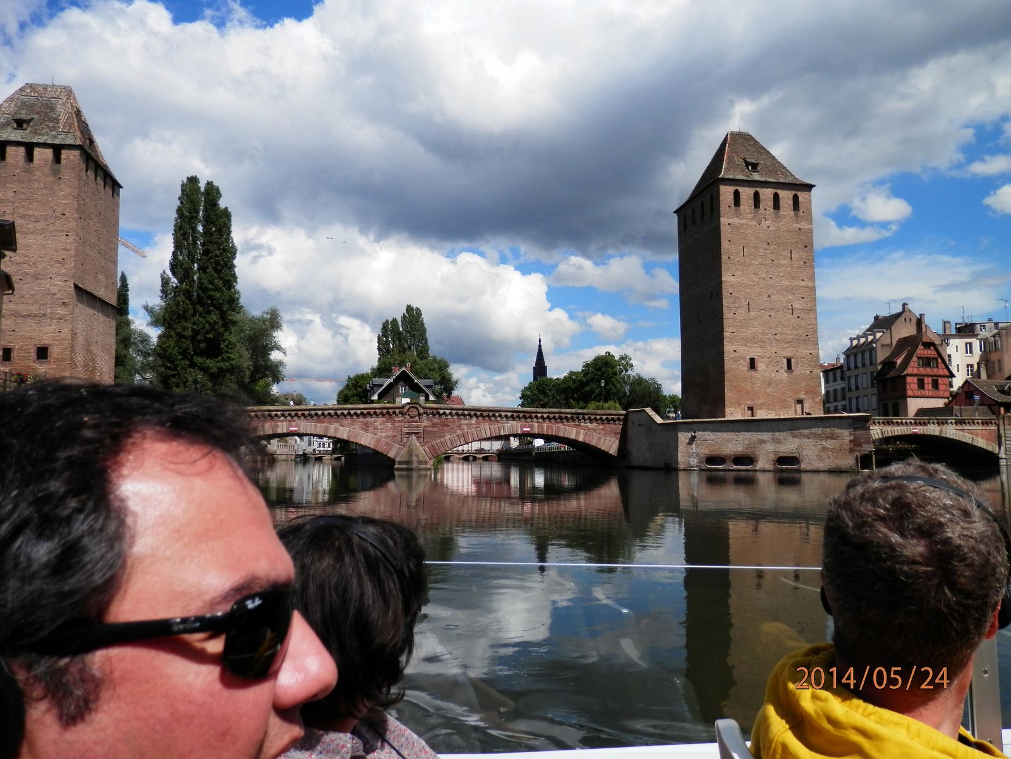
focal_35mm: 25
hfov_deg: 69.4
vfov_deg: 54.9
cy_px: 380
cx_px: 506
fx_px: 730
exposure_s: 1/200
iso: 80
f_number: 8.7
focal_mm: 4.5
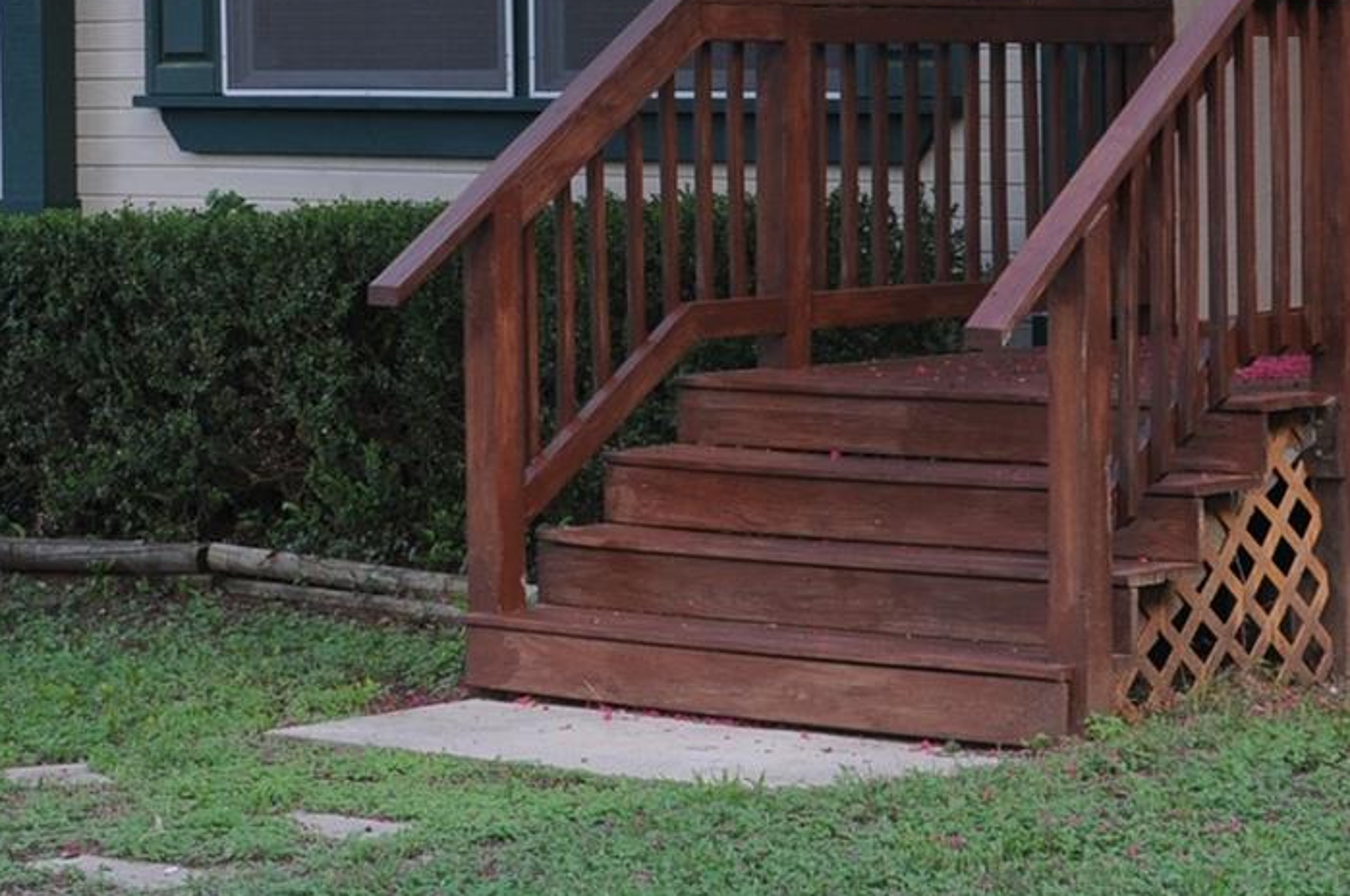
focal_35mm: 123
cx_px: 520
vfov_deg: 11.0
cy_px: 83
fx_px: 4606
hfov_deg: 16.7
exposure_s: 1/20
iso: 200
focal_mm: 28
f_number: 6.7
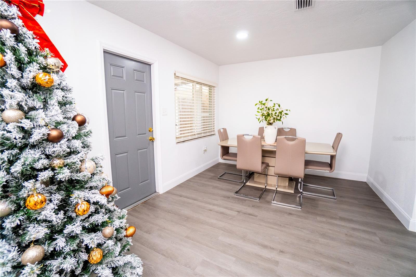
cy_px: 138
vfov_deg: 77.3
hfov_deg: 100.4
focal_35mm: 15
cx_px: 208
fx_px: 173
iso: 1000
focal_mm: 10
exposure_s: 1/125
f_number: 4
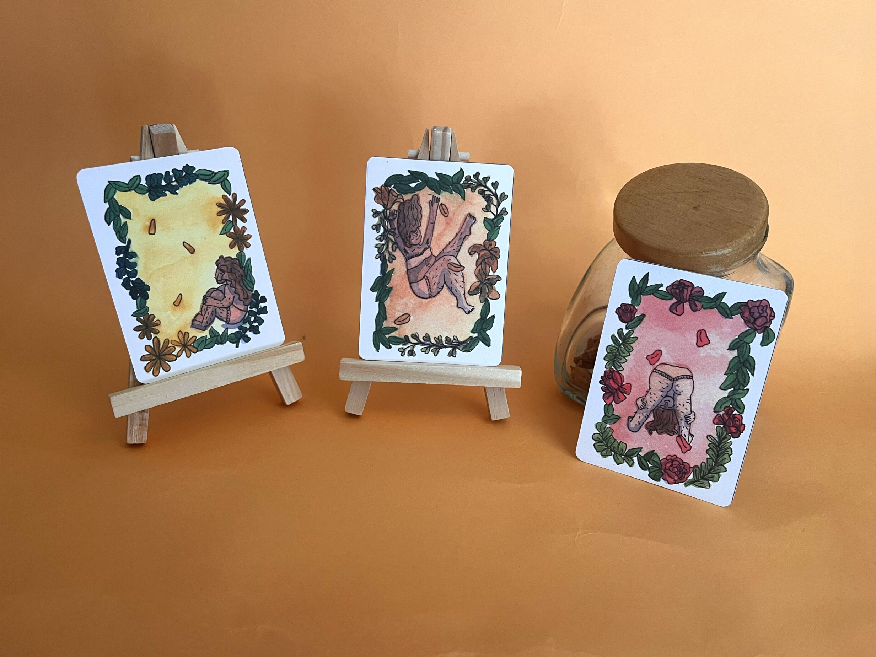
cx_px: 434
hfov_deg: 65.3
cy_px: 328
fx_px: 683
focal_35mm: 27
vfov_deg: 51.4
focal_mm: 5.1
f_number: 1.6
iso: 100
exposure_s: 1/50
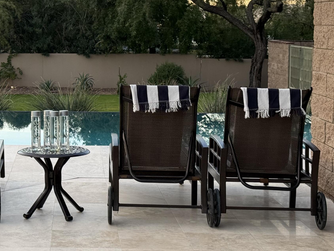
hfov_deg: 22.6
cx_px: 47
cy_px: 57
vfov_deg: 17.3
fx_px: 820
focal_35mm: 85
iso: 100
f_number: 1.78
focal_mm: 6.76
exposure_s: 1/263
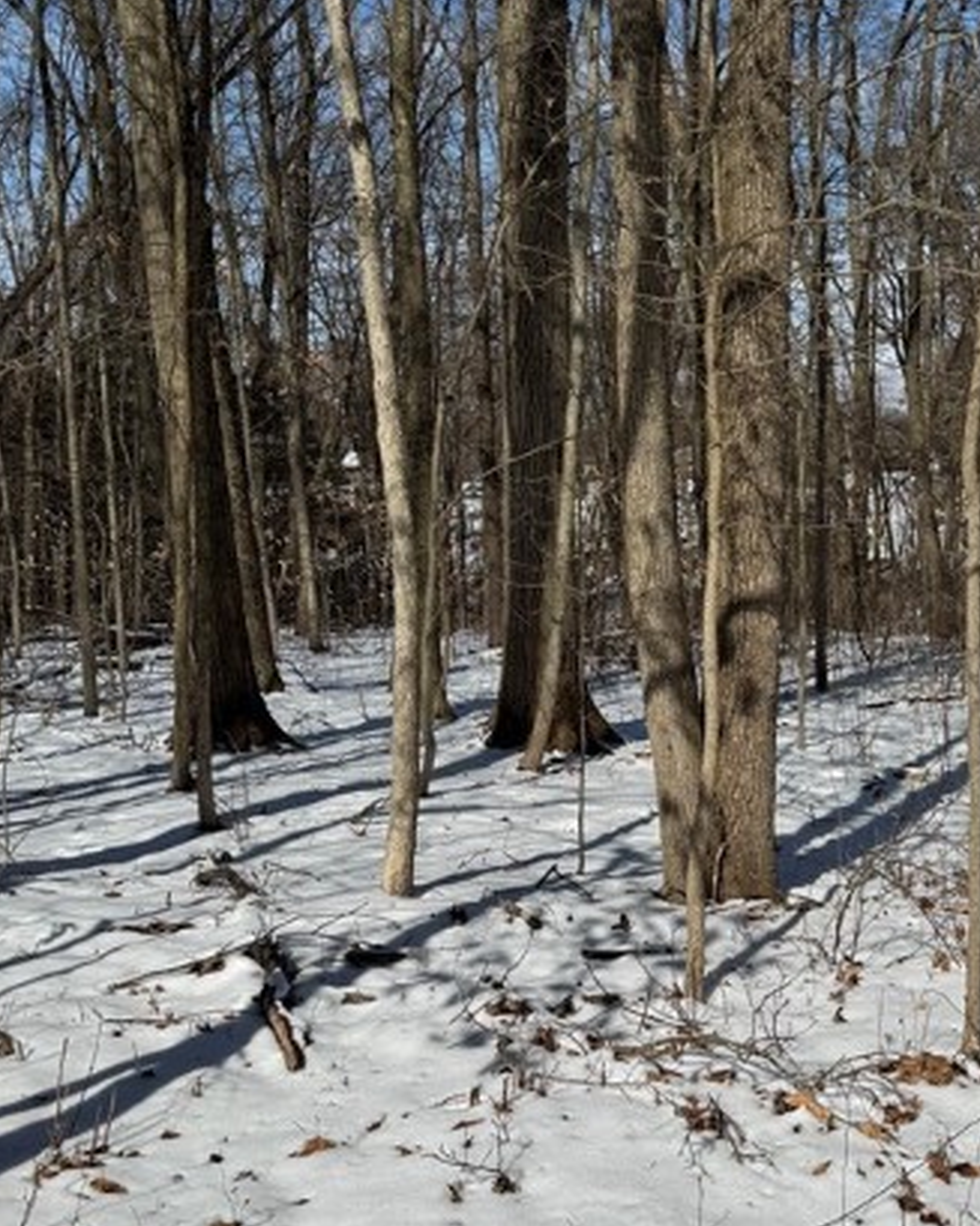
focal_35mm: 44
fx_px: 1596
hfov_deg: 33.5
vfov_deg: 42.0
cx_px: 731
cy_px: 561
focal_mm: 6.76
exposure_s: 1/12346
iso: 80
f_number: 1.78
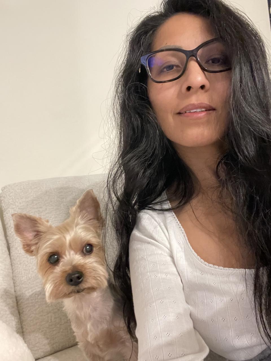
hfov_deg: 46.8
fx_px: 313
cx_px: 136
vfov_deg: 60.0
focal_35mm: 30
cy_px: 180
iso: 1000
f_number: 2.2
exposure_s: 1/15
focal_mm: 2.71
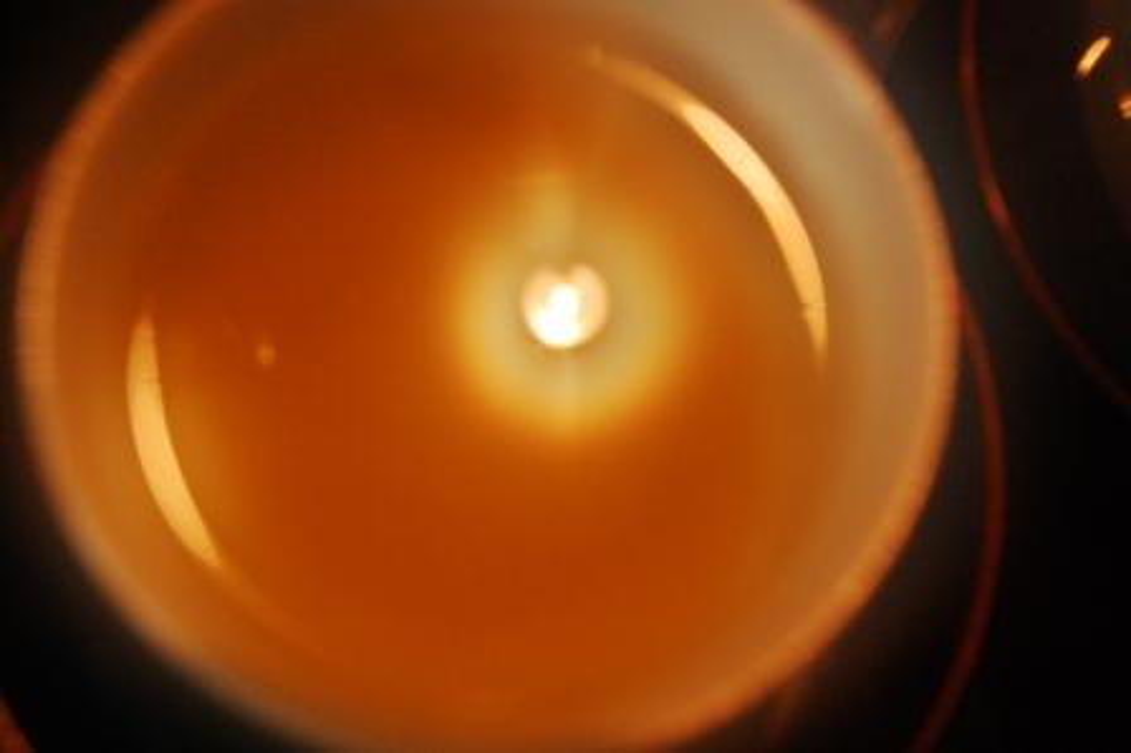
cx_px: 566
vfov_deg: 25.7
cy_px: 376
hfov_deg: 37.9
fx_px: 1648
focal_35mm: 52
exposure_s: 1/13
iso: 1600
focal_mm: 35
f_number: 6.3
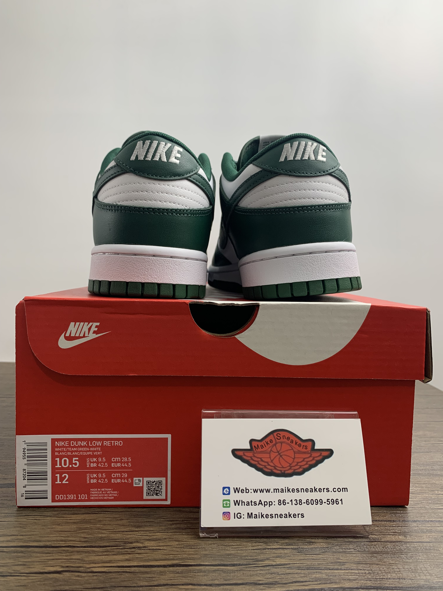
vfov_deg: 67.3
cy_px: 296
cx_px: 222
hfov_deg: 53.1
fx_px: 444
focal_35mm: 26
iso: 50
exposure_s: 1/121
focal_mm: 4.25
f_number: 1.8
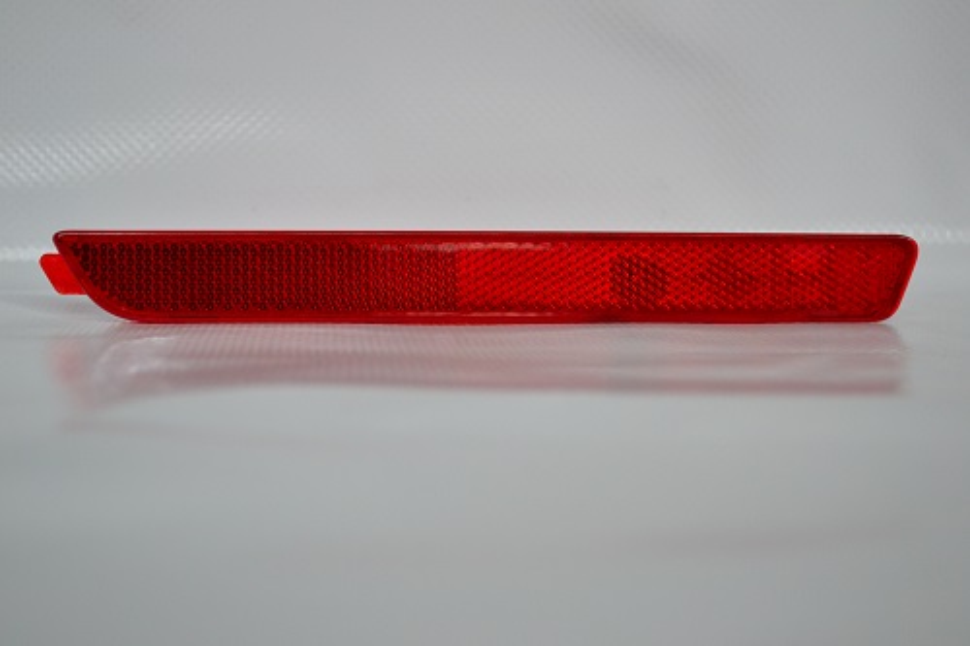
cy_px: 323
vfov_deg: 20.6
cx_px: 485
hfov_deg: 30.5
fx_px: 1778
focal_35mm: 66
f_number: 5.3
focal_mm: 44
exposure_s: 1/15
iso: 1400
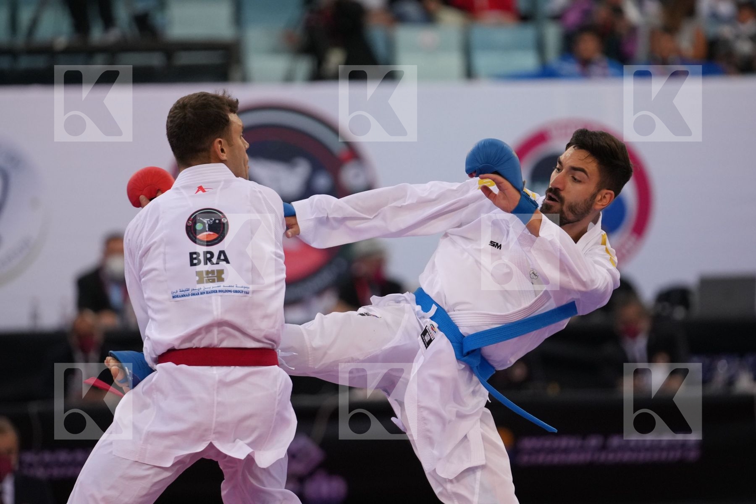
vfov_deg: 4.6
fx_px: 6300
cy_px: 252
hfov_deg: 6.9
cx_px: 378
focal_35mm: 300
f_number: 2.8
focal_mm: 200
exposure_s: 1/1000
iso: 2000
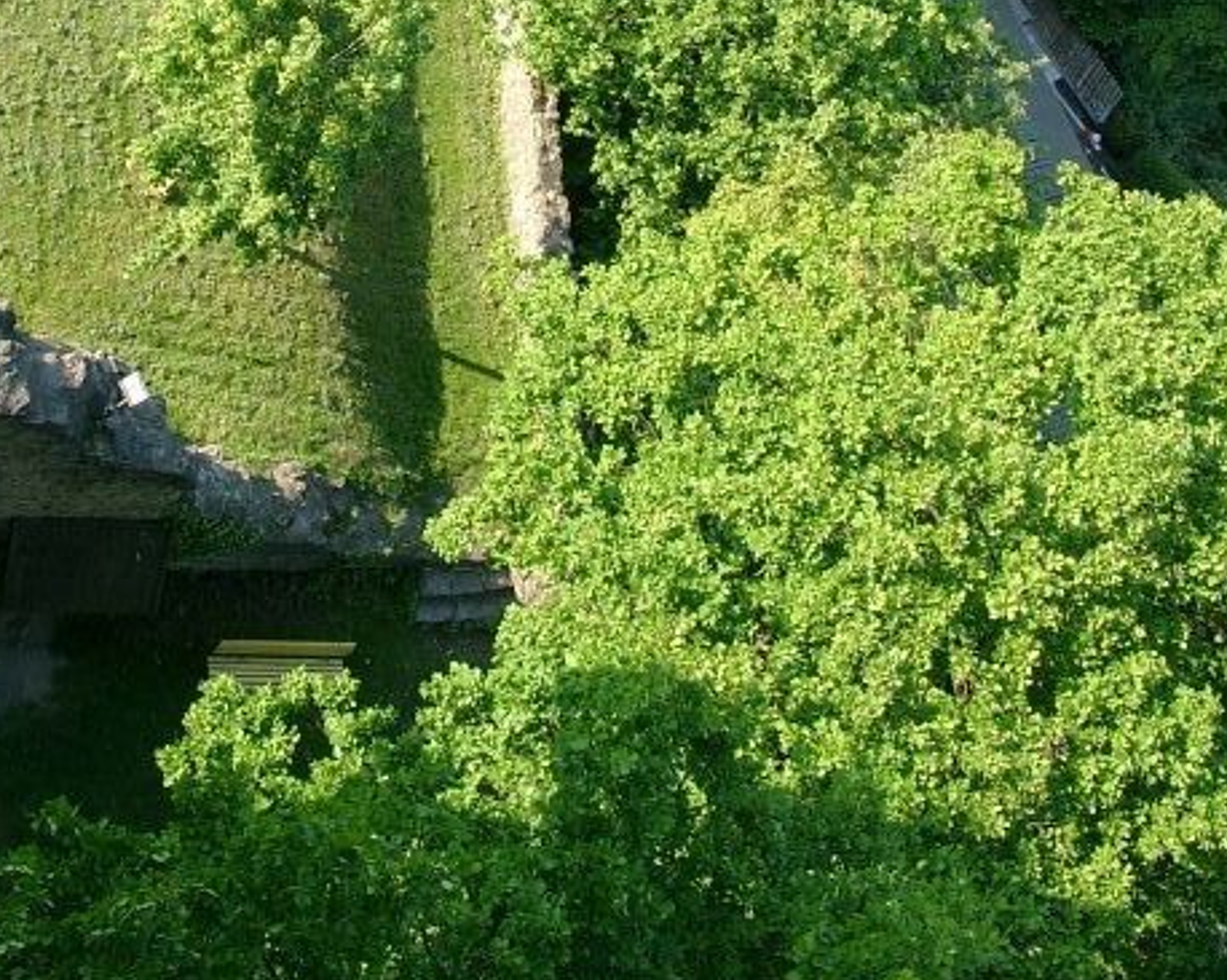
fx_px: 2105
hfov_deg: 32.4
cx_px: 512
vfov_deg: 25.1
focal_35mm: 58
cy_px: 21
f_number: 4
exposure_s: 1/134
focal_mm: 7.13
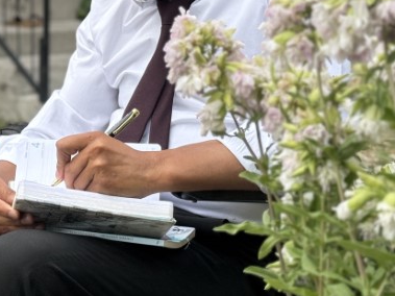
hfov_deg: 16.5
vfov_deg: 12.6
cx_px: -7
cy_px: 78
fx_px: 1335
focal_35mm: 117
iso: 80
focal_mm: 6.76
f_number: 1.78
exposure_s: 1/1608
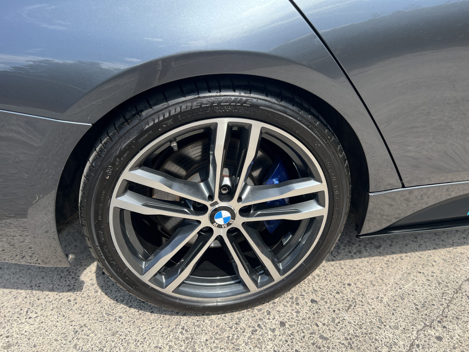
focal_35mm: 26
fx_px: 352
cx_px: 234
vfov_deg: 53.1
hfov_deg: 67.3
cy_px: 176
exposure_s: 1/1531
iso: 50
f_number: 1.5
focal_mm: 5.7
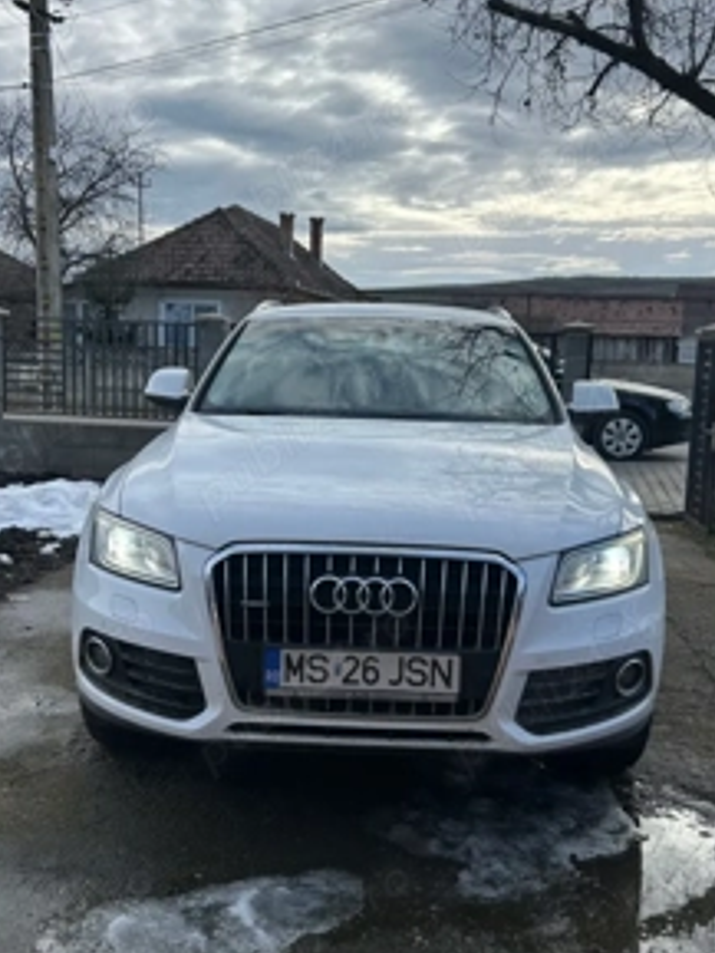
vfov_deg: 51.3
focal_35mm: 36
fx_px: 991
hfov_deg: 39.7
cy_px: 472
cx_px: 369
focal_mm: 5.7
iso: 50
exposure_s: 1/3257
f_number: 1.5
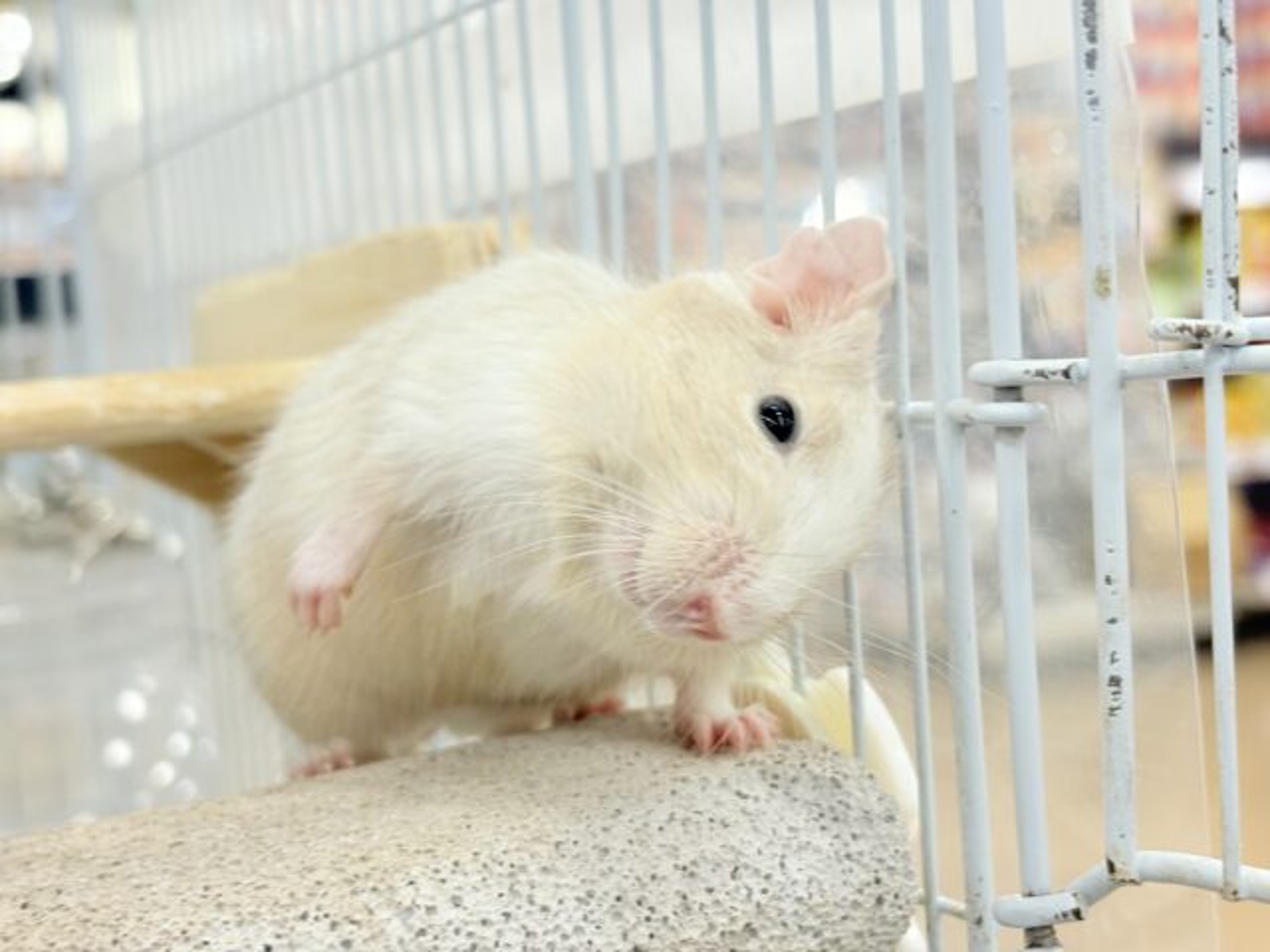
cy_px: 476
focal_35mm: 52
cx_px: 635
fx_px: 1908
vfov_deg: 28.0
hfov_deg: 36.8
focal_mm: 5.96
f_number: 1.6
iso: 50
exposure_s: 1/50
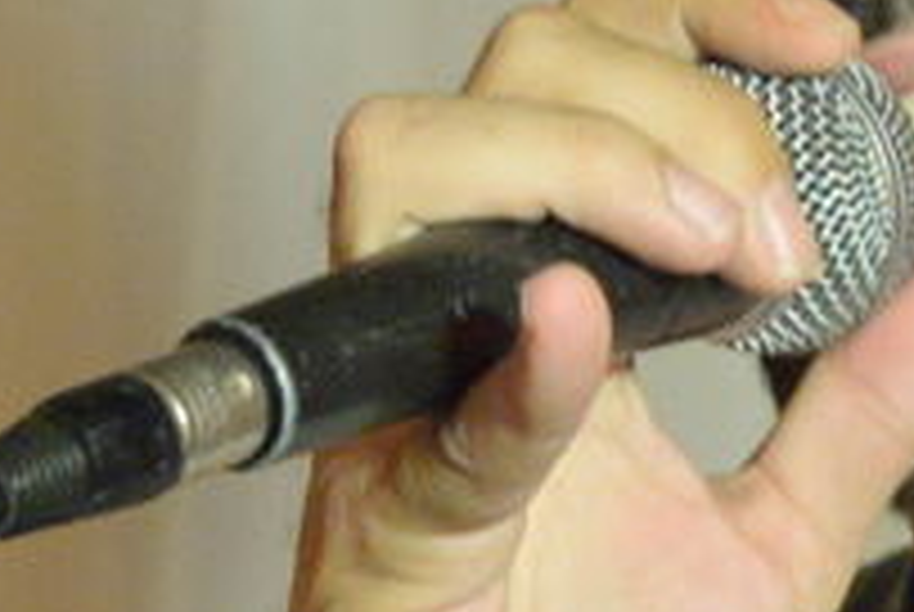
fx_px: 8746
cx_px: 702
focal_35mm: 344
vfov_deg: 4.0
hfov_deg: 6.0
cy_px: 256
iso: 6400
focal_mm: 50
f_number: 5
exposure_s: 1/80
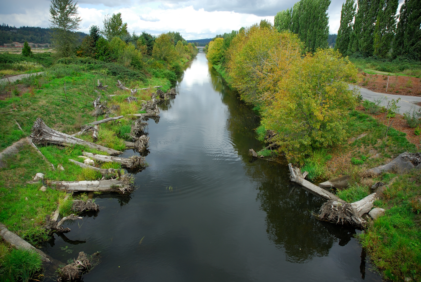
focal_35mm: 27
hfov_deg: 67.3
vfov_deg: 48.0
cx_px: 210
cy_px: 141
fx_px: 316
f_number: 3.5
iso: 100
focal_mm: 18
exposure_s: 1/320
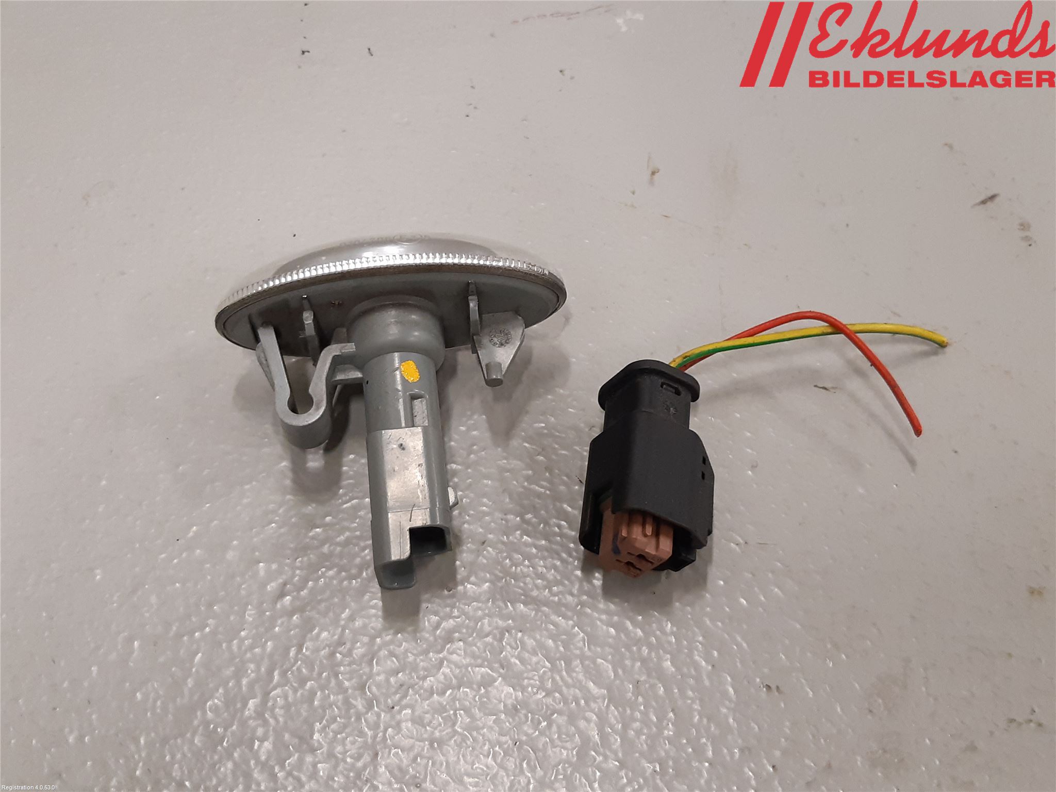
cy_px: 396
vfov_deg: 53.1
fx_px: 793
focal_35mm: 26
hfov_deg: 67.3
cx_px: 528
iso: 160
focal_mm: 3.93
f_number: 1.7
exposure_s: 1/50
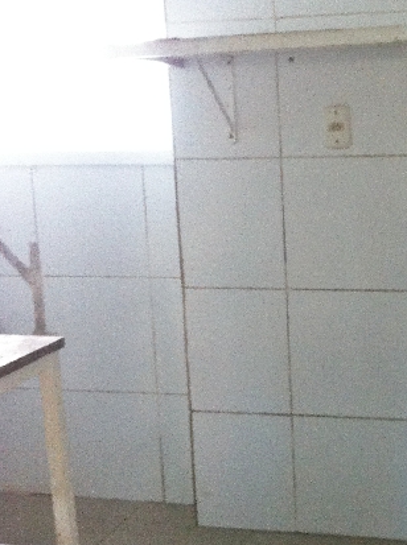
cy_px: 292
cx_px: 363
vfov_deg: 29.4
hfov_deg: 21.7
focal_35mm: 66
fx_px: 1038
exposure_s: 1/15
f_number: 2.8
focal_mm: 3.85
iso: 160
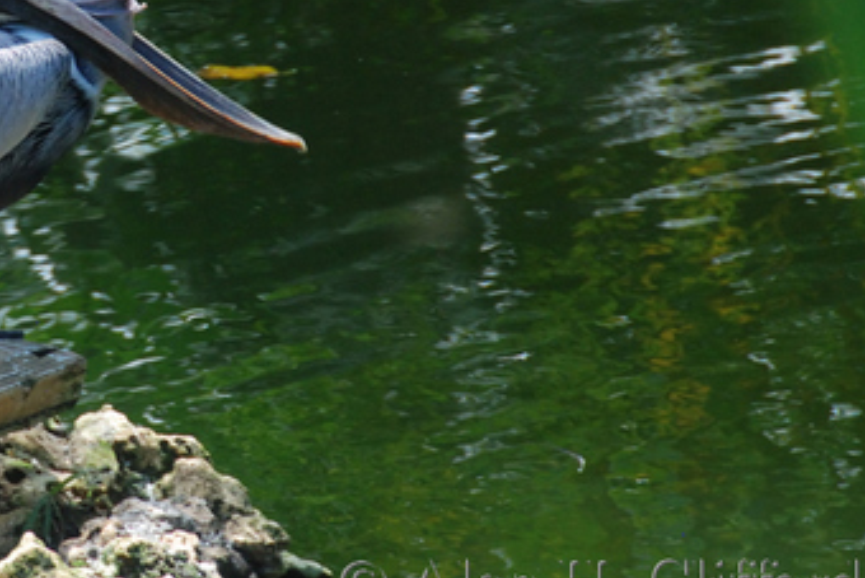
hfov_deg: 4.4
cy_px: 48
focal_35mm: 463
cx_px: 43
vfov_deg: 3.0
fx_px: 11129
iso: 800
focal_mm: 150
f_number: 5.6
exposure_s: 1/200
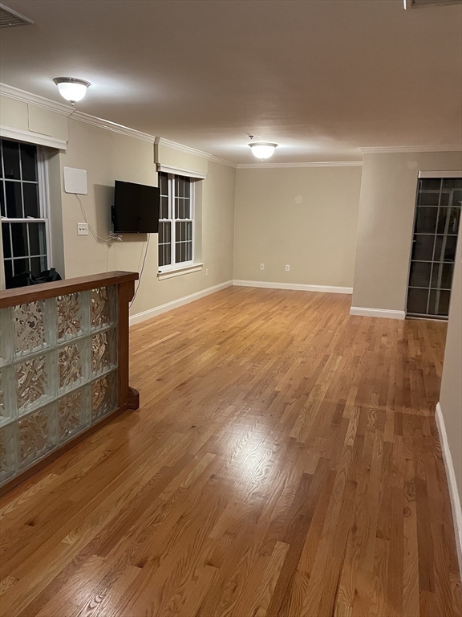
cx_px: 231
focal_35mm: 26
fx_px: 463
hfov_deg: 53.1
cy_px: 308
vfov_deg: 67.3
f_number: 1.6
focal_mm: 4.2
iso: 500
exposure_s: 1/60
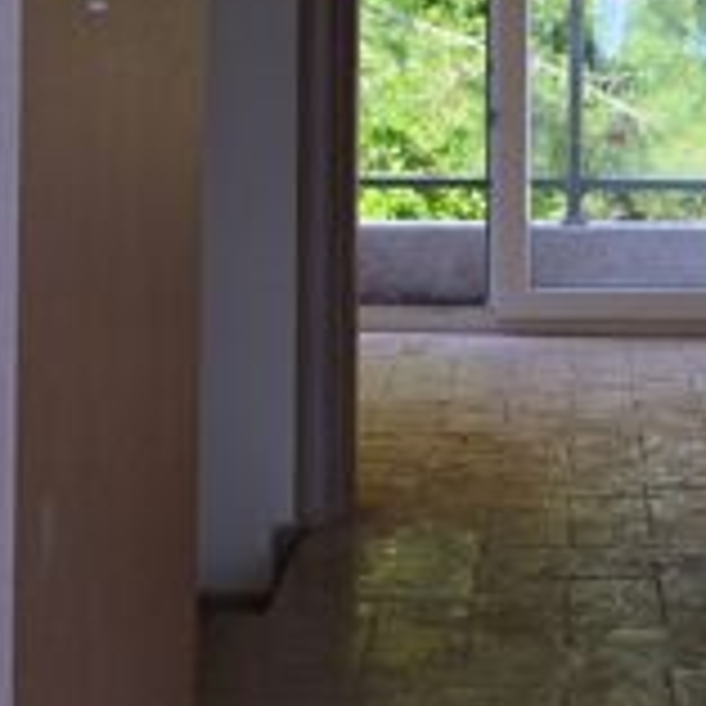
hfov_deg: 11.7
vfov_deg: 11.6
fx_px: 3438
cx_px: 614
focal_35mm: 149
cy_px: 54
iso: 125
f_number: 5.6
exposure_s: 1/125
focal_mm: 26
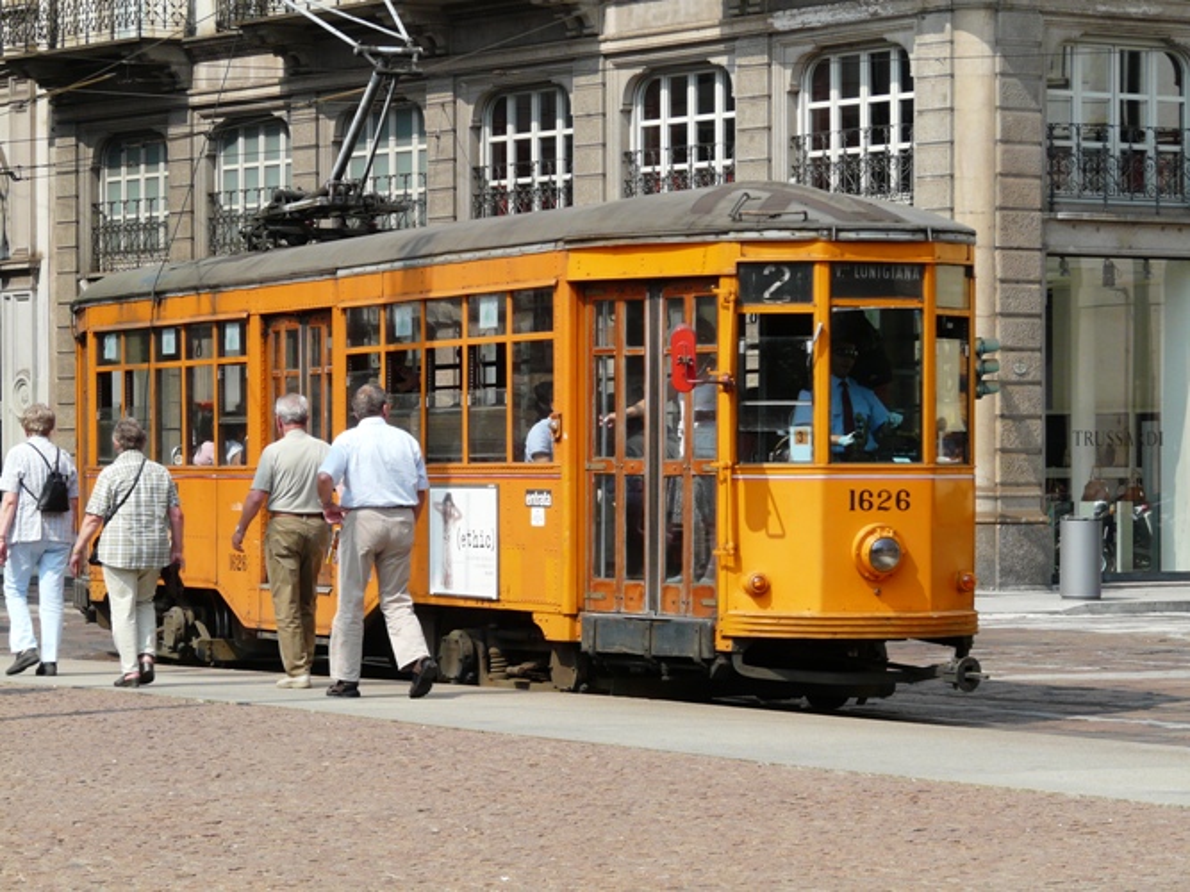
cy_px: 446
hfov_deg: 15.3
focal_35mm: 129
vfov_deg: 11.5
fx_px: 4434
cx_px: 595
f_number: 5.6
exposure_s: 1/320
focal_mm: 21.1
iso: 100
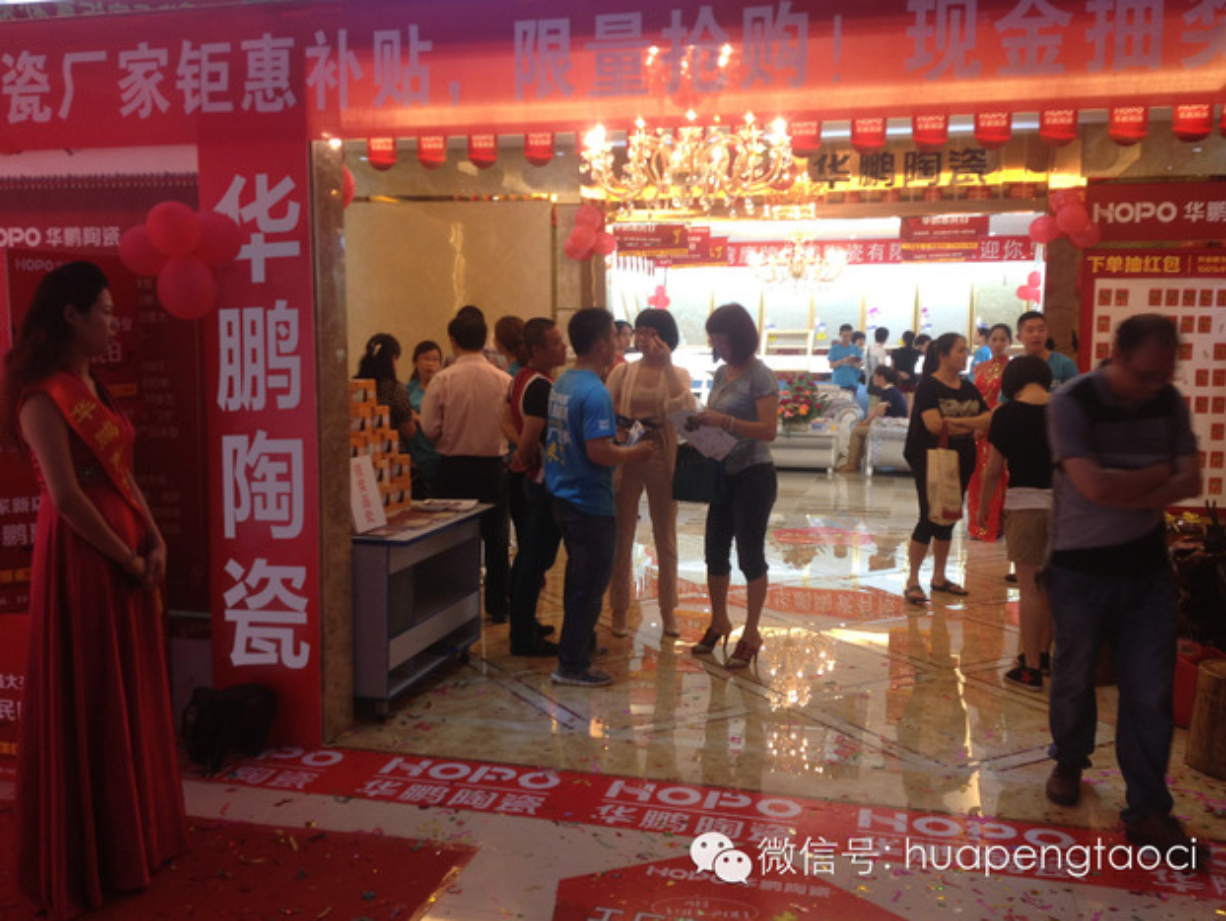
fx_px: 1276
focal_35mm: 36
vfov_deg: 39.7
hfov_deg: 51.3
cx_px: 609
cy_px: 450
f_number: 2.4
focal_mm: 4.28
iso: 64
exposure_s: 1/24
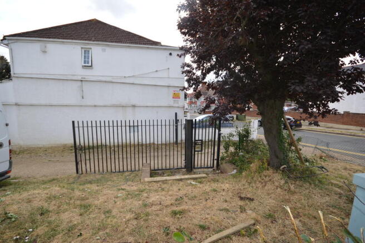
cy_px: 122
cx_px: 182
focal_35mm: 15
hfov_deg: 100.4
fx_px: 152
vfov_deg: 77.2
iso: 100
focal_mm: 10
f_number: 7.1
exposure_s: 1/200
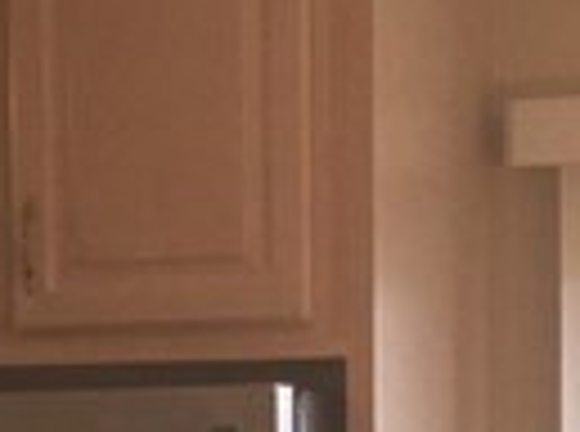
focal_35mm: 231
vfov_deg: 6.2
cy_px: 994
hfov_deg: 8.6
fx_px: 3860
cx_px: 171
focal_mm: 4.15
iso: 32
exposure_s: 1/38
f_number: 2.2
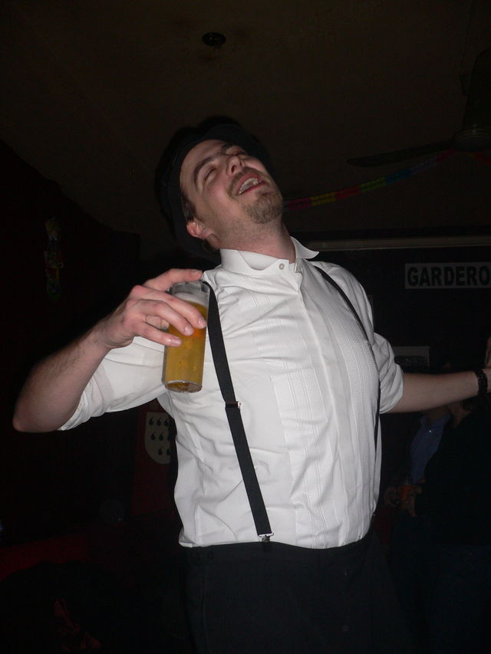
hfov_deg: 40.7
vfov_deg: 52.6
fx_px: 662
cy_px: 327
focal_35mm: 35
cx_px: 246
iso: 100
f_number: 2.8
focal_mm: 5.8
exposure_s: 1/60
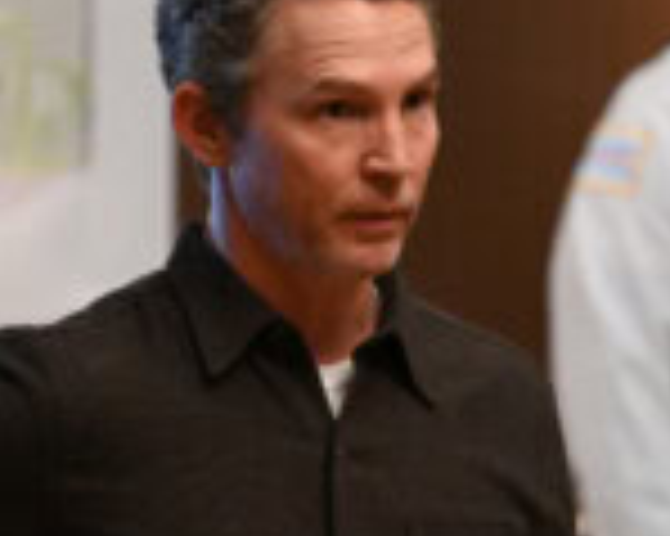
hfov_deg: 3.4
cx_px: 409
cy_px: 417
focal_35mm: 574
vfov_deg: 2.7
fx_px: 11375
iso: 6400
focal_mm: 200
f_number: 2.8
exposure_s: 1/200
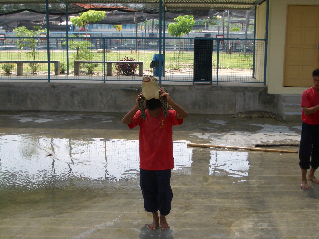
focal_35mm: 49
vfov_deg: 29.7
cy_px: 120
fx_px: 452
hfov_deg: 38.9
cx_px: 160
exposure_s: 1/200
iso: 50
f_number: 5
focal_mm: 8.2
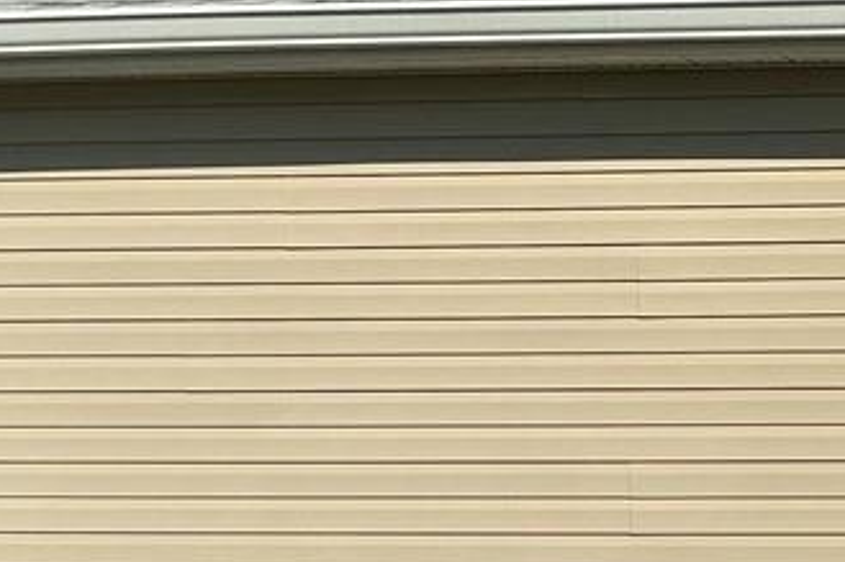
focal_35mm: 94
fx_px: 2205
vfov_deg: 14.5
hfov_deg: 20.3
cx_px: 1015
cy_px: 387
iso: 25
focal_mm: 3
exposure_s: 1/4785
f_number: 1.8
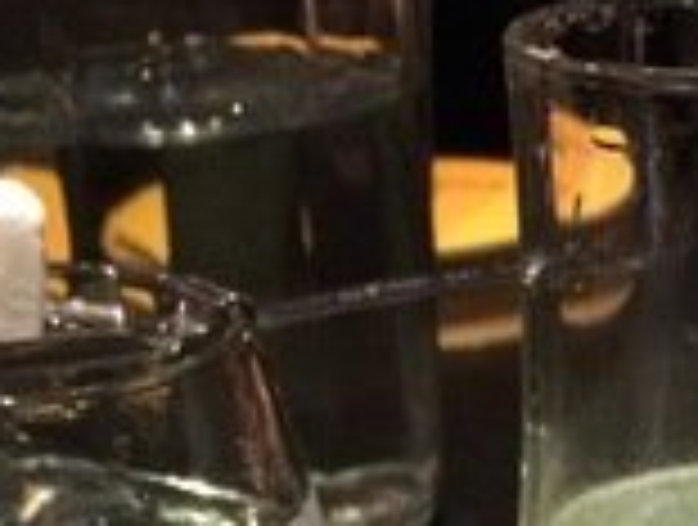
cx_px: 383
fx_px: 2264
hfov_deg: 17.5
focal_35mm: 112
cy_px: 895
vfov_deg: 12.3
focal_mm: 4.15
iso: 320
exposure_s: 1/15
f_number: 2.2
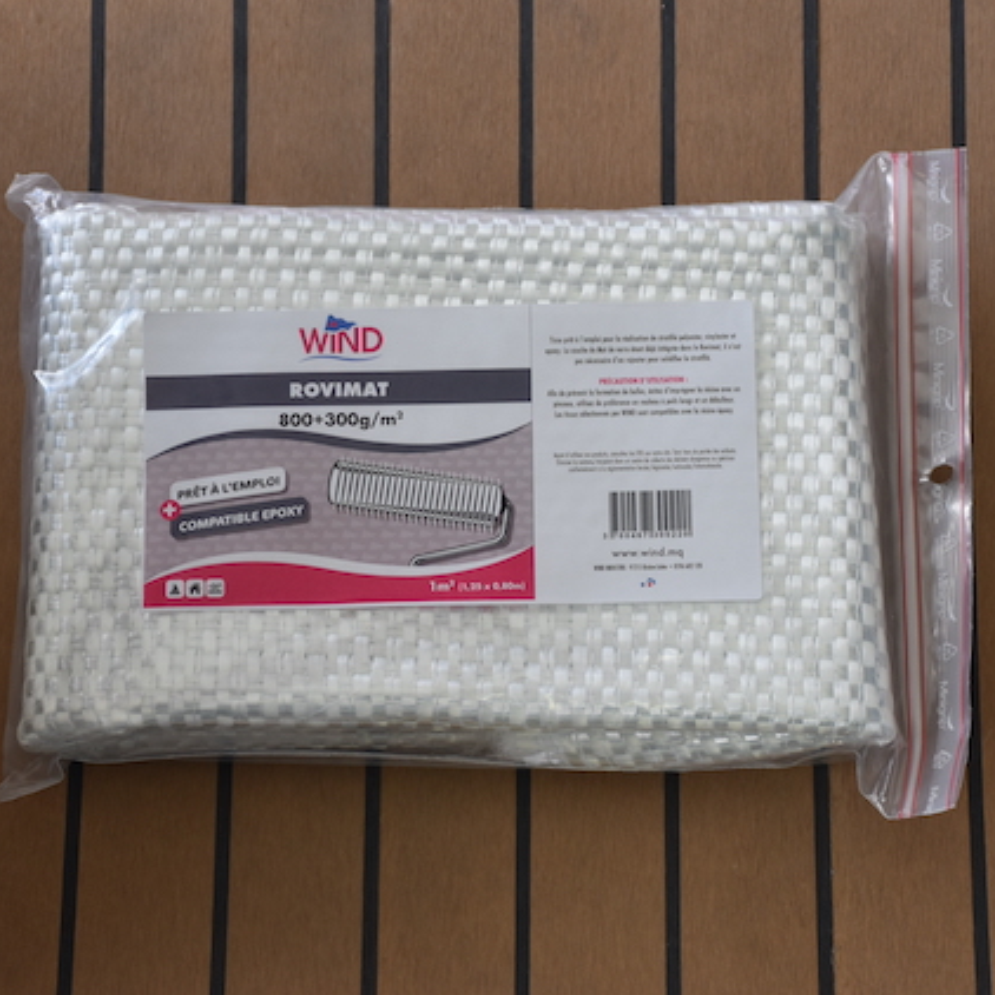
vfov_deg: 15.0
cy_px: 499
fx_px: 3772
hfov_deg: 15.0
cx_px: 493
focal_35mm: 116
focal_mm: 60
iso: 400
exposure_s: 1/100
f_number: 5.6
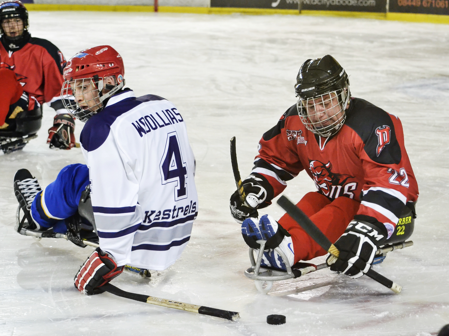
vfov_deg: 12.6
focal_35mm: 118
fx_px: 1531
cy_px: 174
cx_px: 205
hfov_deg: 16.7
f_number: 4.5
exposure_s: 1/200
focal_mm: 70
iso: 3200
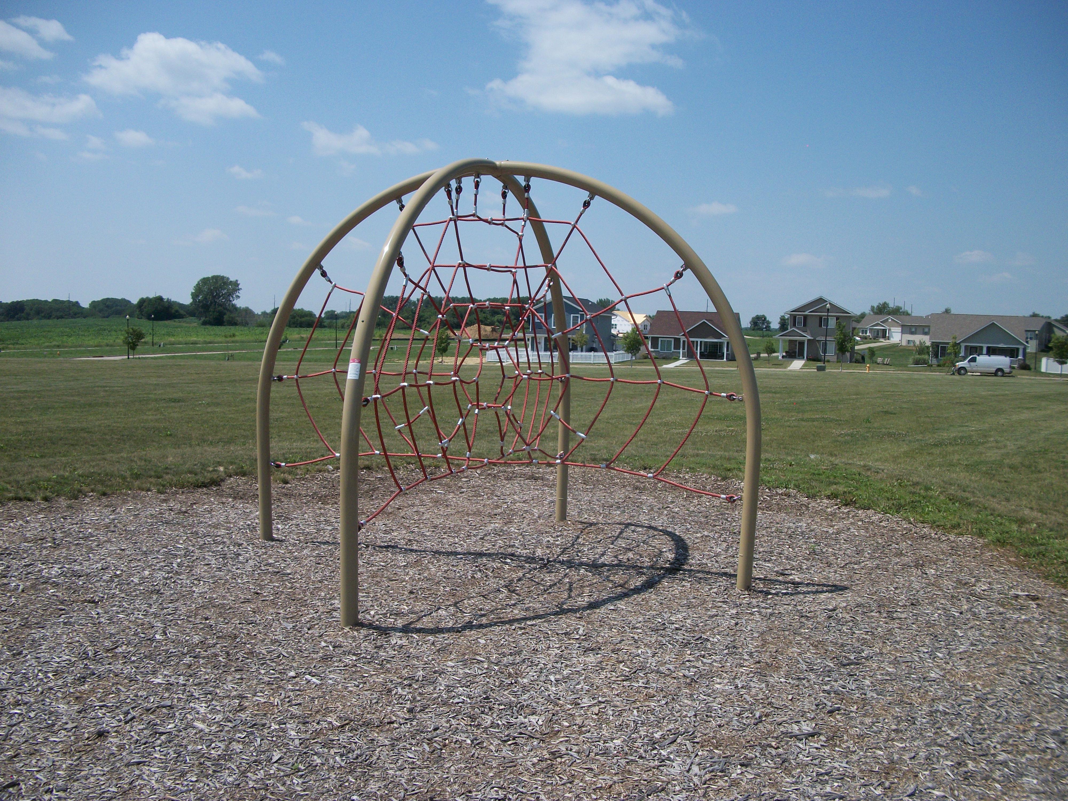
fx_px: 987
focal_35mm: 32
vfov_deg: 44.2
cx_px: 534
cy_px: 400
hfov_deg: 56.8
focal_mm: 5.7
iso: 80
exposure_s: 1/320
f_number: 8.8
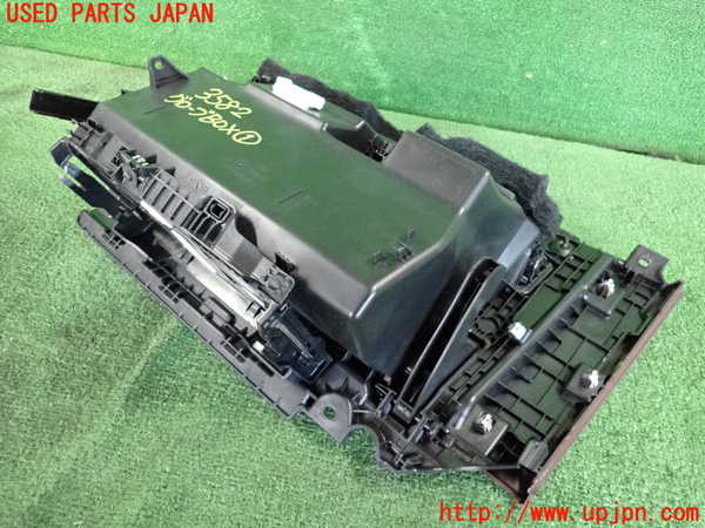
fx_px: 509
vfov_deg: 54.9
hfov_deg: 69.4
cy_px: 264
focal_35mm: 25
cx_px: 352
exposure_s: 1/125
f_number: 2
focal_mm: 4.5
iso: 2000
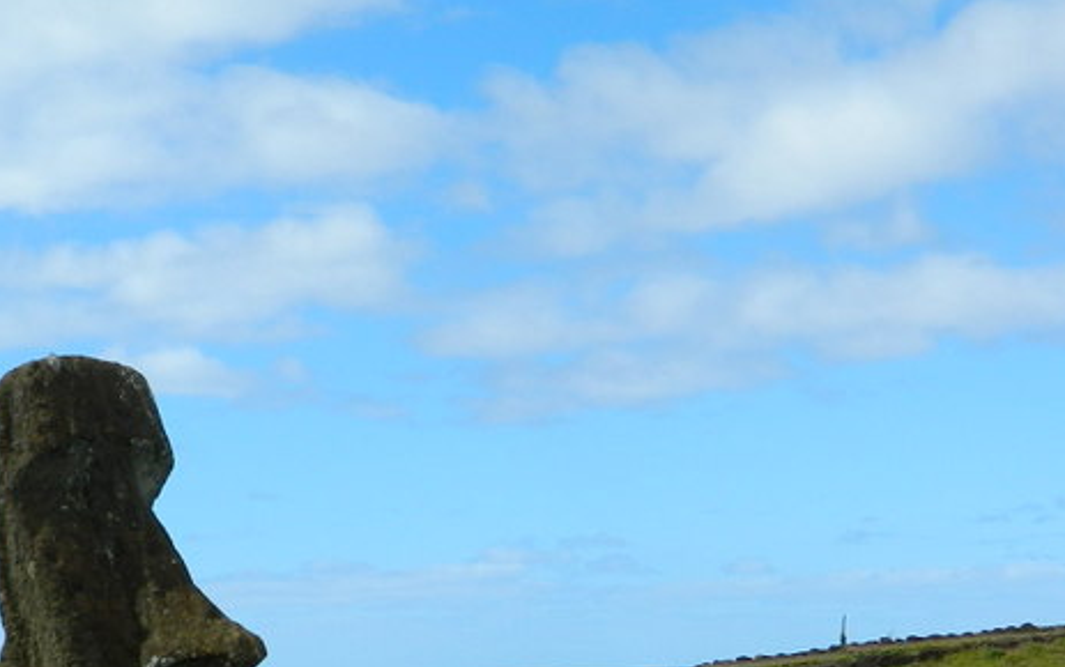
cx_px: 607
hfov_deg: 25.2
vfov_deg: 15.7
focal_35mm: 82
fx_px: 2381
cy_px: 656
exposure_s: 1/800
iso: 80
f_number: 3.3
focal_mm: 6.2
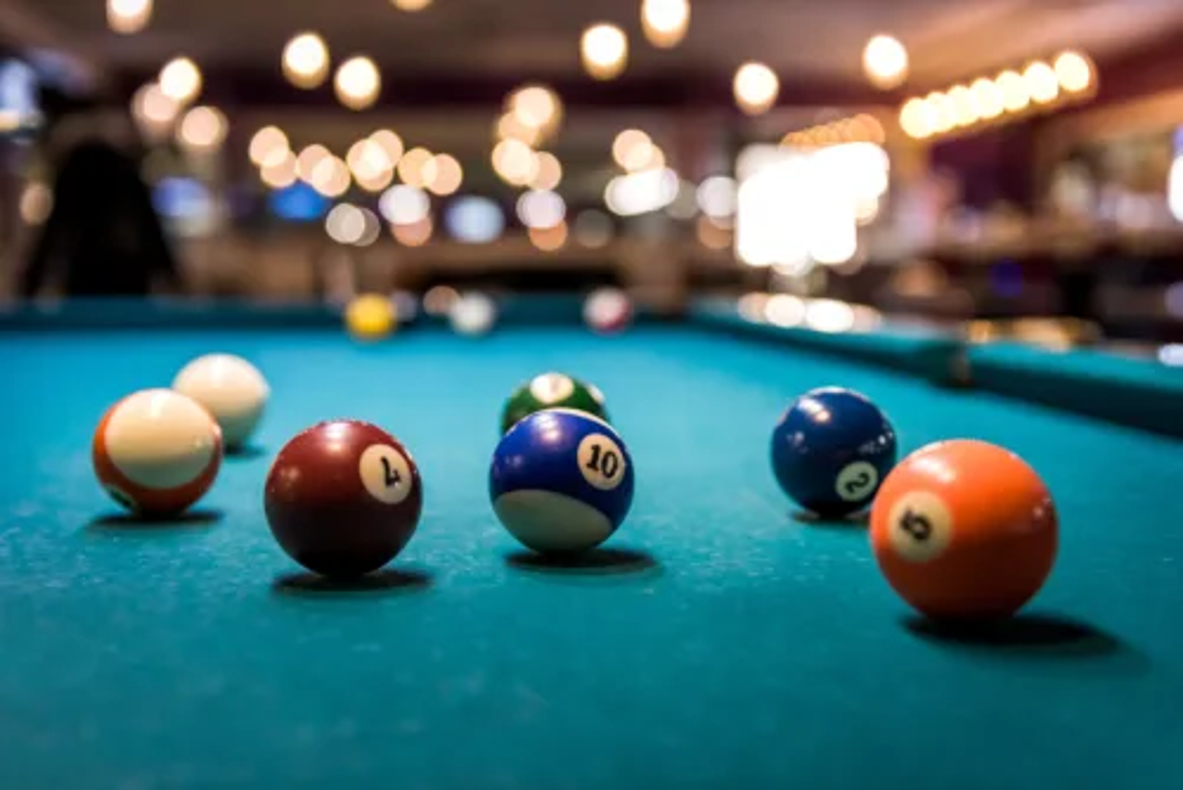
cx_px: 592
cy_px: 395
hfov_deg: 44.5
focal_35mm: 44
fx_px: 1447
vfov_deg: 30.6
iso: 1000
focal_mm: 44
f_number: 3.2
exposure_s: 1/80
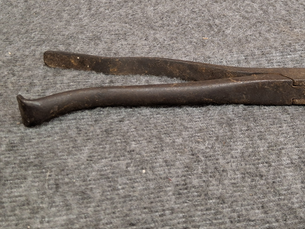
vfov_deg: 35.2
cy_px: 58
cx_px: 232
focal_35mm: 40
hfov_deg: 45.0
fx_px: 352
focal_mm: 3.08
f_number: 2
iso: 250
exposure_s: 1/40
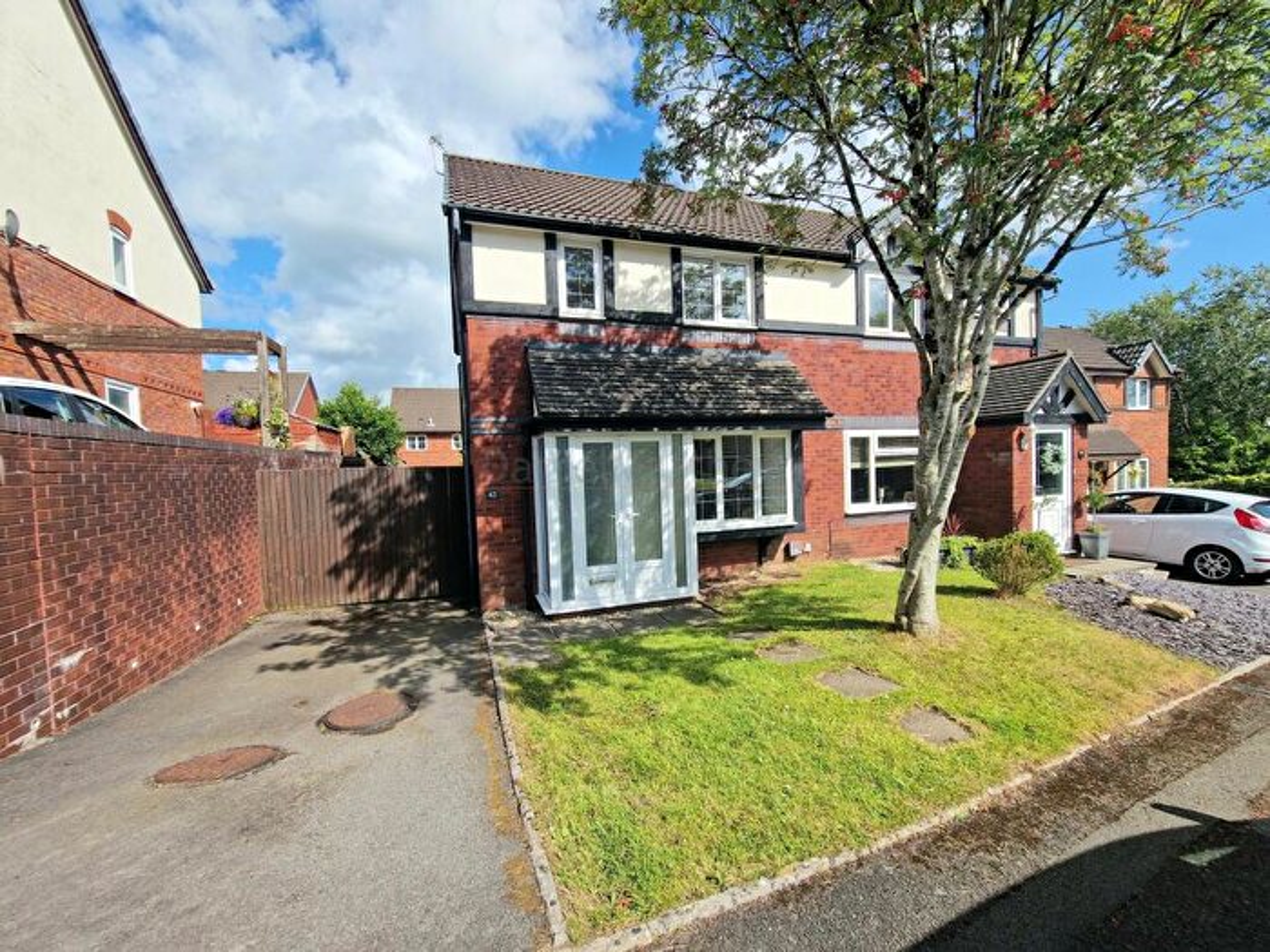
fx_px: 477
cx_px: 635
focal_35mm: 13
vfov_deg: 89.9
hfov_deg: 106.2
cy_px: 476
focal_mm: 2.2
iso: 50
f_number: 2.2
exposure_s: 1/2500
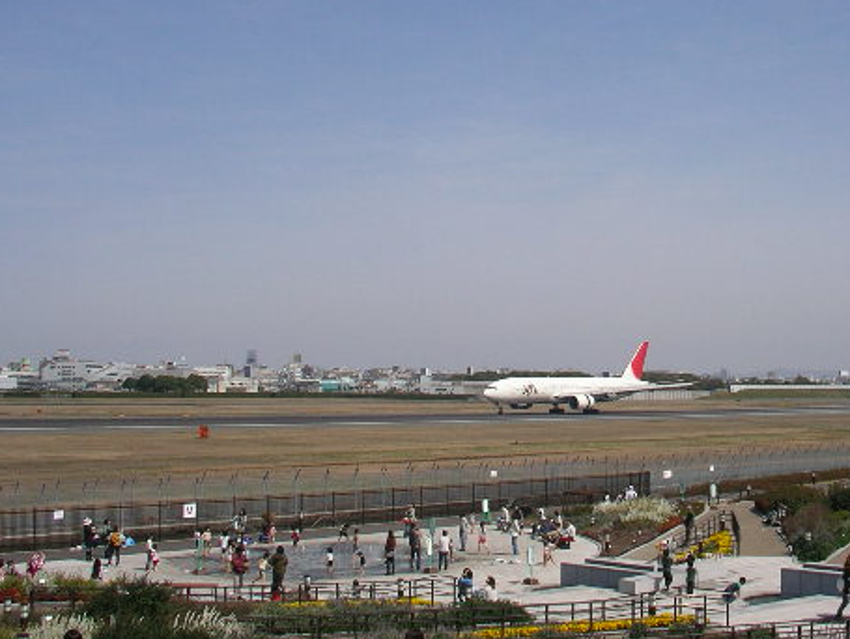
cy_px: 320
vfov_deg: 28.1
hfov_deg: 36.7
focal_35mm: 52
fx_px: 1278
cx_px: 501
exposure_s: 1/800
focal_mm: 5.7
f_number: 6.9
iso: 50
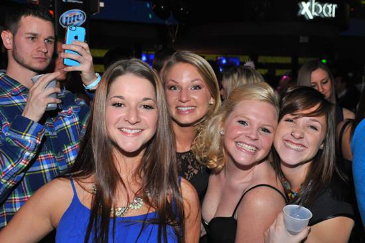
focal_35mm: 48
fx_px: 486
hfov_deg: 41.1
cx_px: 182
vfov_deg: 28.0
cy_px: 122
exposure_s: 1/100
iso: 2500
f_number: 7.1
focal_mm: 48
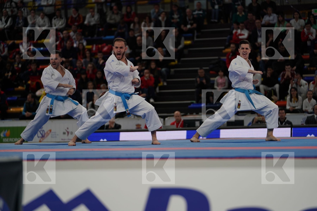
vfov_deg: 11.1
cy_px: 106
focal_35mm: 124
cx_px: 158
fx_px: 1092
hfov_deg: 16.5
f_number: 2.8
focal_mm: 124
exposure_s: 1/500
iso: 400
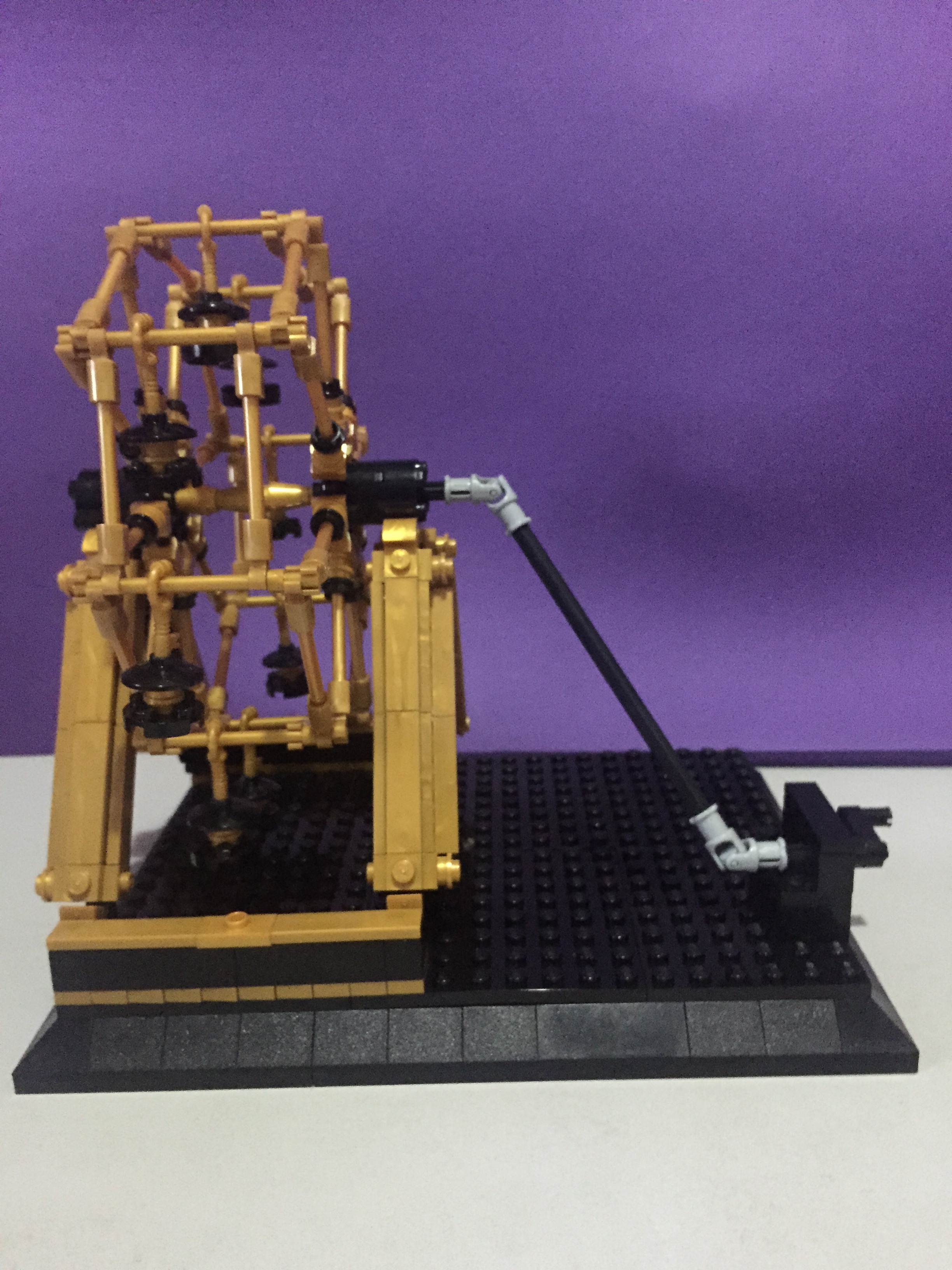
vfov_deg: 61.7
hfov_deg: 48.2
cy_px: 635
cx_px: 476
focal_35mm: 29
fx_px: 1063
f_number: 2.2
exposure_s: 1/15
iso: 400
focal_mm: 4.15
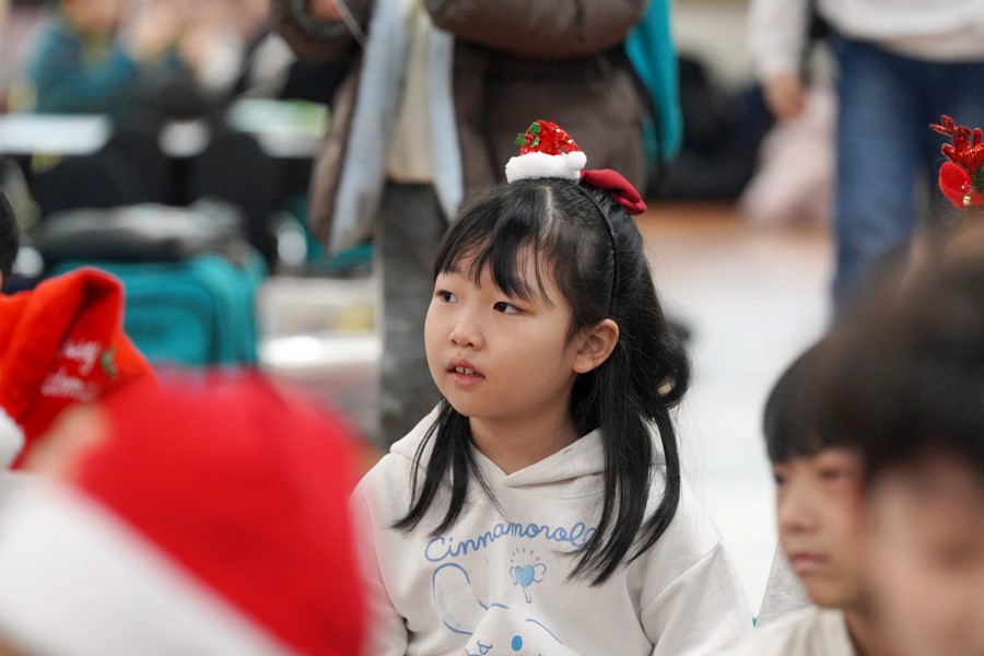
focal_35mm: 200
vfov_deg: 6.9
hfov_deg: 10.3
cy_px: 328
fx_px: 5466
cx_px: 492
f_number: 4
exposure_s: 1/250
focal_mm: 200
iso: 4000
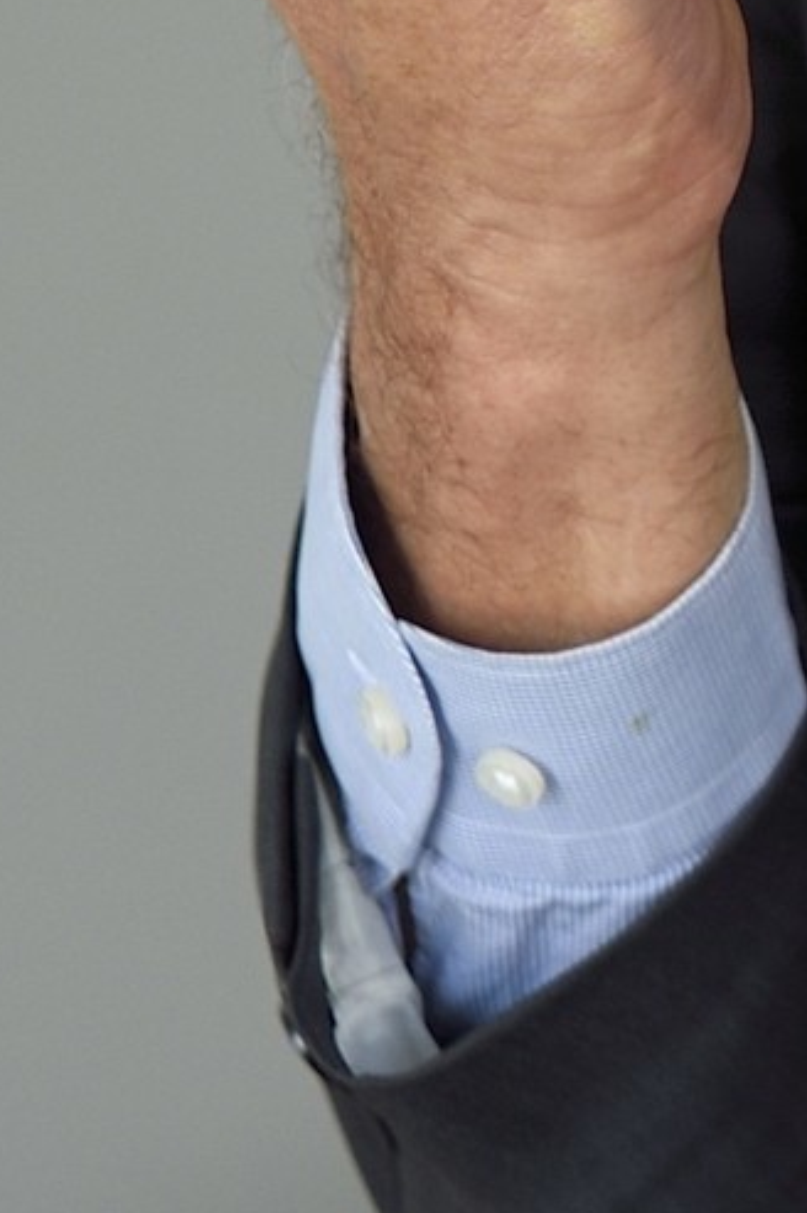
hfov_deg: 6.8
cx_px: 1597
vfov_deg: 10.2
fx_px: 6566
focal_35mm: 195
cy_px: -589
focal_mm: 40
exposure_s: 1/160
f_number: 2.8
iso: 200
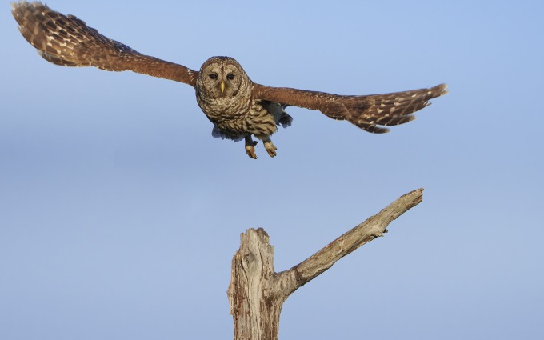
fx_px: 7887
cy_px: 156
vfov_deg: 2.5
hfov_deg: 4.0
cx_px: 284
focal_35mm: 532
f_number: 6.3
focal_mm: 444
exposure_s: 1/3200
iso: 800
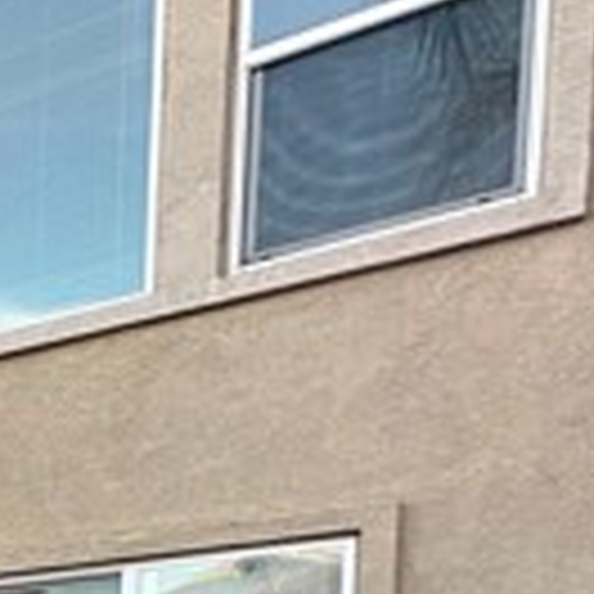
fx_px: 1165
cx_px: -742
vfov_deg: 23.7
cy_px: 850
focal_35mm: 60
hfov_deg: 16.4
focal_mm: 2.22
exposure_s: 1/103
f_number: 2.2
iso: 40
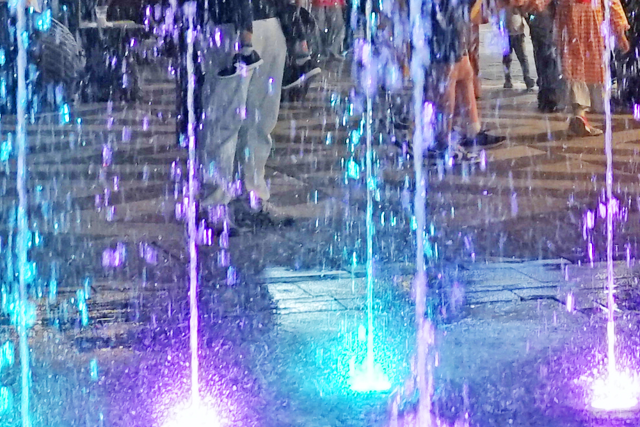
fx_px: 2560
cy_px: -370
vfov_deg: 9.1
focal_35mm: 144
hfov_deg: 13.6
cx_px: 898
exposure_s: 1/160
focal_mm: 24
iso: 1600
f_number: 3.2
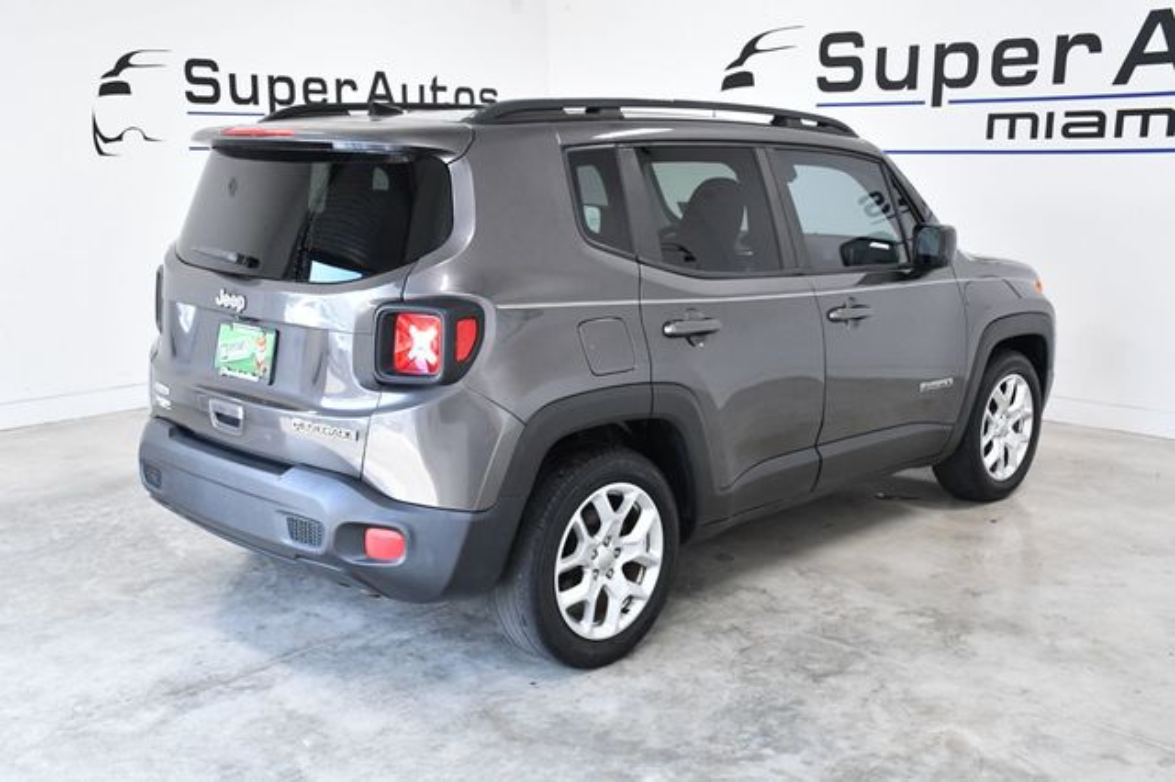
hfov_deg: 49.6
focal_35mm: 39
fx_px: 1272
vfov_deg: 34.2
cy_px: 391
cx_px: 588
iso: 2500
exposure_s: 1/250
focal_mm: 26
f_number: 8
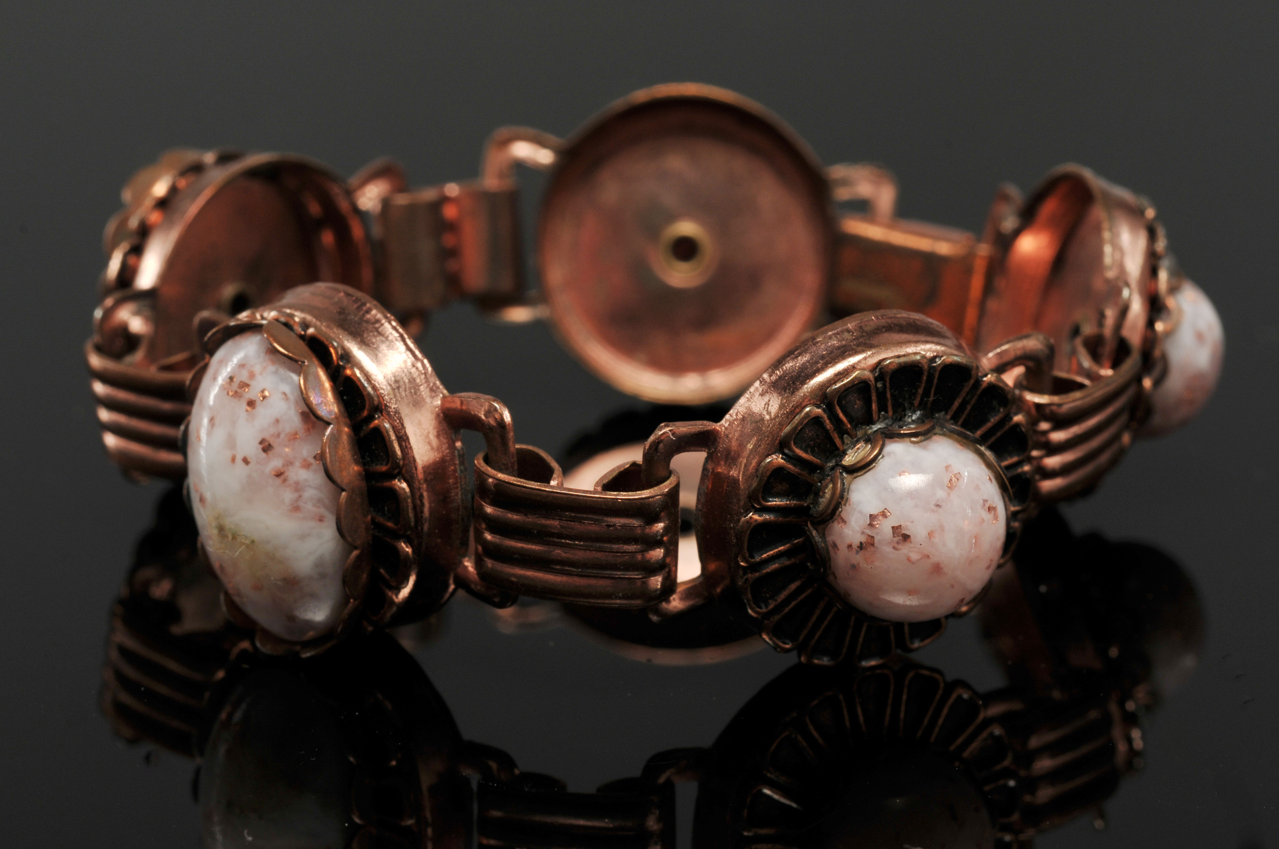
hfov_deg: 22.6
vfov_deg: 15.2
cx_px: 640
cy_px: 424
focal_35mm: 90
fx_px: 3194
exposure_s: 1/200
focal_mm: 60
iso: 160
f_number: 18
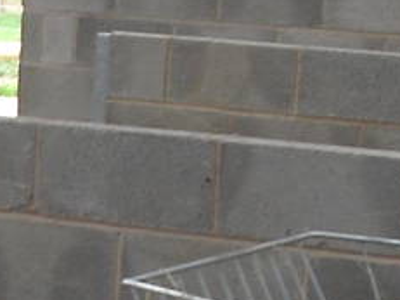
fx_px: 2876
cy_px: 352
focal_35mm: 249
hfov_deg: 7.5
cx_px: -519
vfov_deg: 5.9
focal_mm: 6.3
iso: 100
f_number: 3.1
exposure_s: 1/100
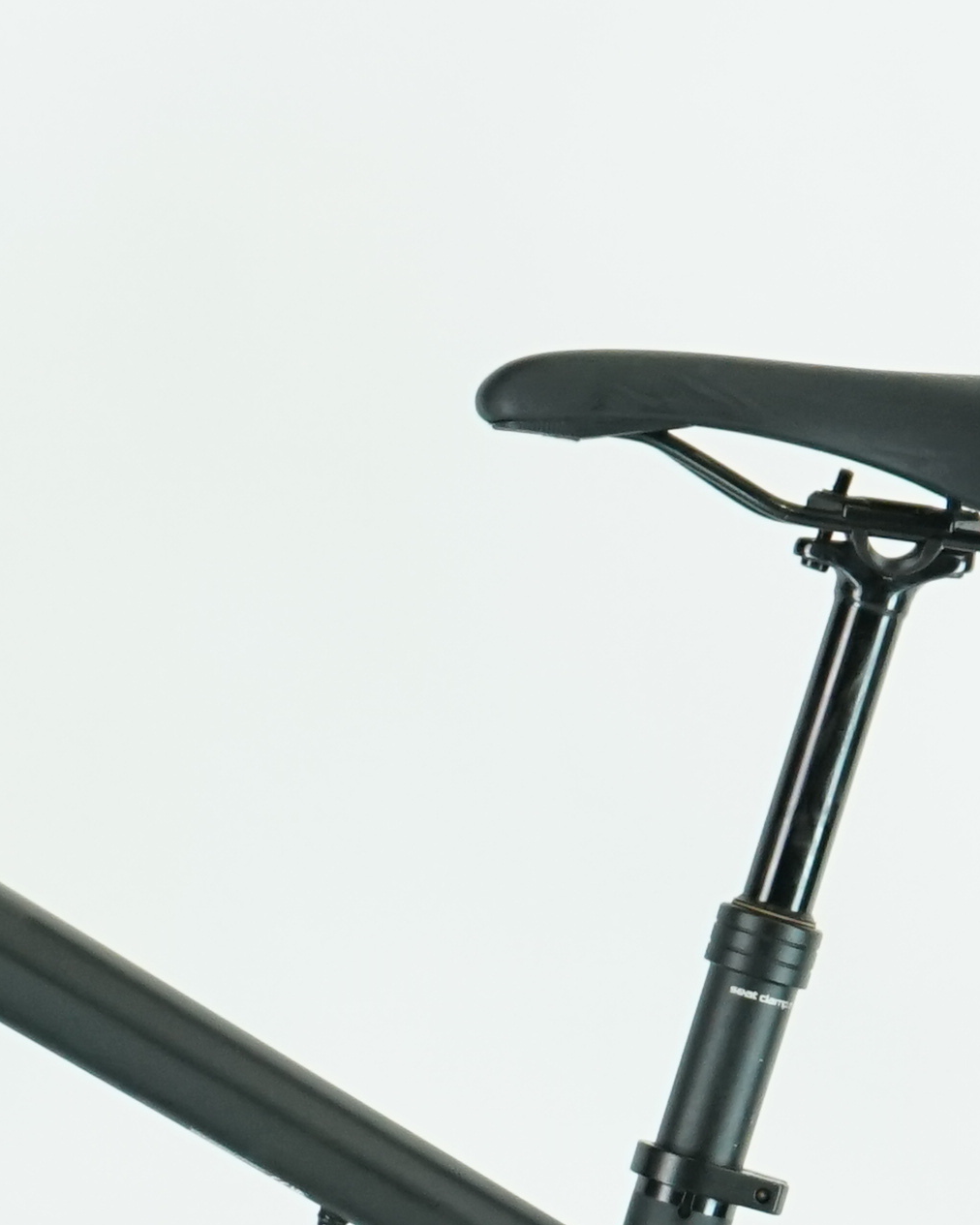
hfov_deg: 5.8
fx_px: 9680
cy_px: 1494
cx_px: -15
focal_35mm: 267
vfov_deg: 7.2
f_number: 5
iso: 1600
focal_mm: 60
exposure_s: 1/200
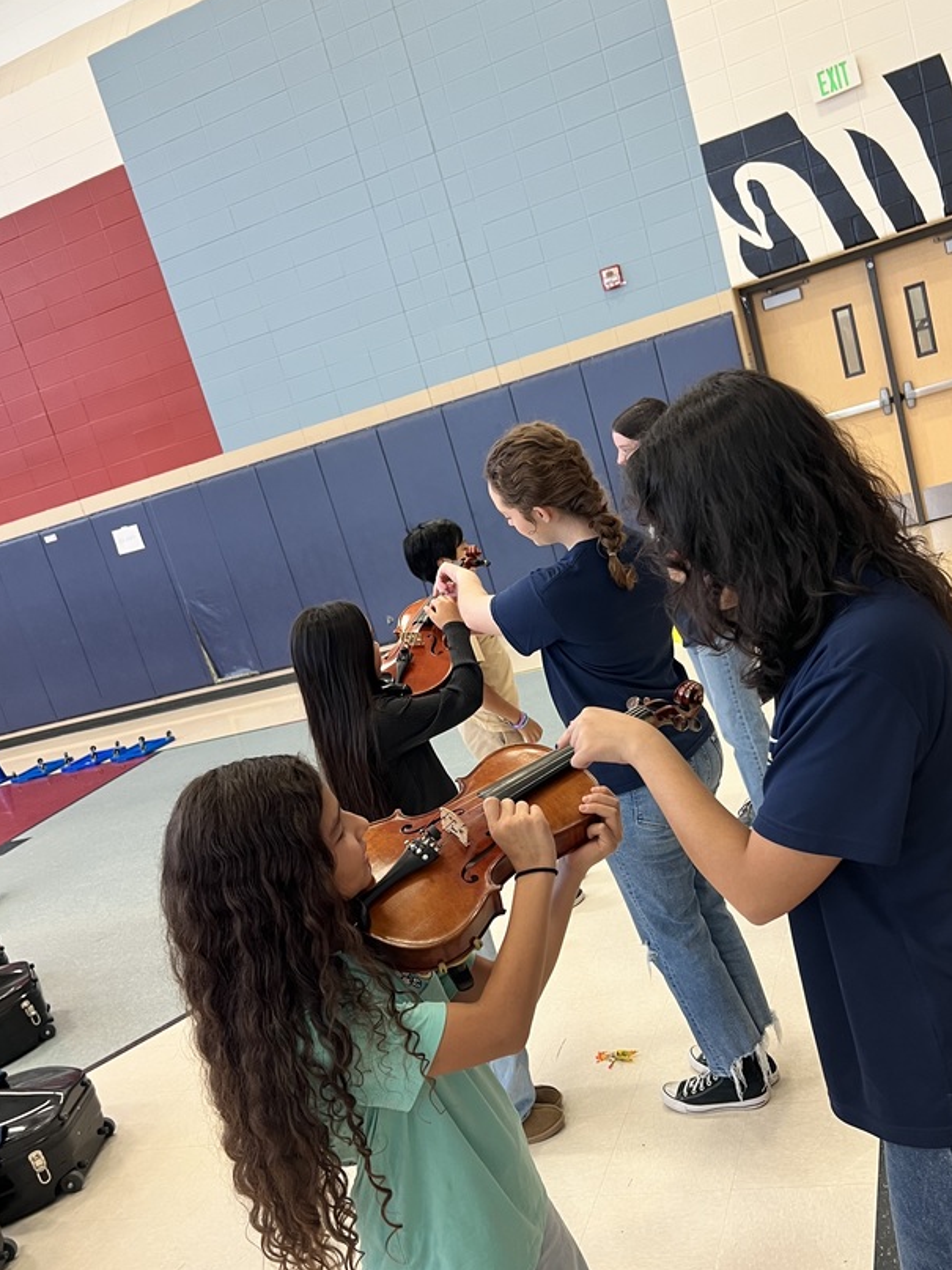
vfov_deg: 55.0
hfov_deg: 42.9
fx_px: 1210
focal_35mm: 33
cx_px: 513
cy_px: 748
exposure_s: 1/60
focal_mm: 5.7
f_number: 1.5
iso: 100
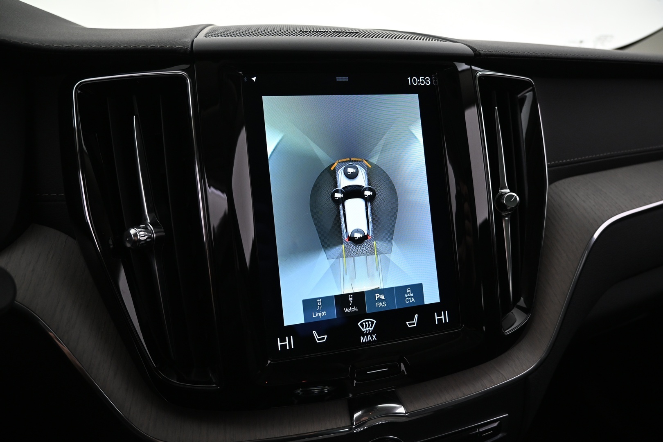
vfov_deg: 53.1
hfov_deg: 73.7
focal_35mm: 24
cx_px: 332
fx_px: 442
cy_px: 221
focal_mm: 16
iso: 720
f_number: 3.5
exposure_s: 1/25
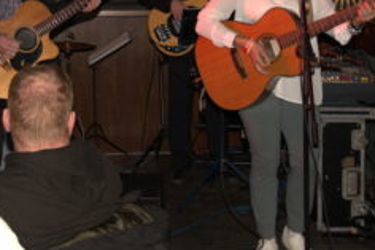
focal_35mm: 84
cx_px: 137
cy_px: 19
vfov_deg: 16.0
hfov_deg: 24.1
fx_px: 874
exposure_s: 1/60
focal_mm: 44
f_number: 7.1
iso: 1600
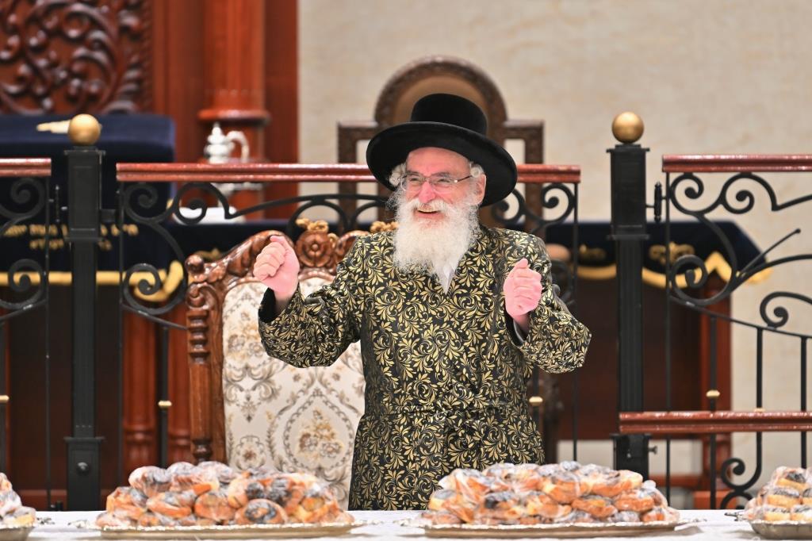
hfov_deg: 6.9
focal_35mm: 300
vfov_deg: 4.6
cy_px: 270
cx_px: 406
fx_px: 6764
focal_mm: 200
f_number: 2.8
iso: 320
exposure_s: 1/320
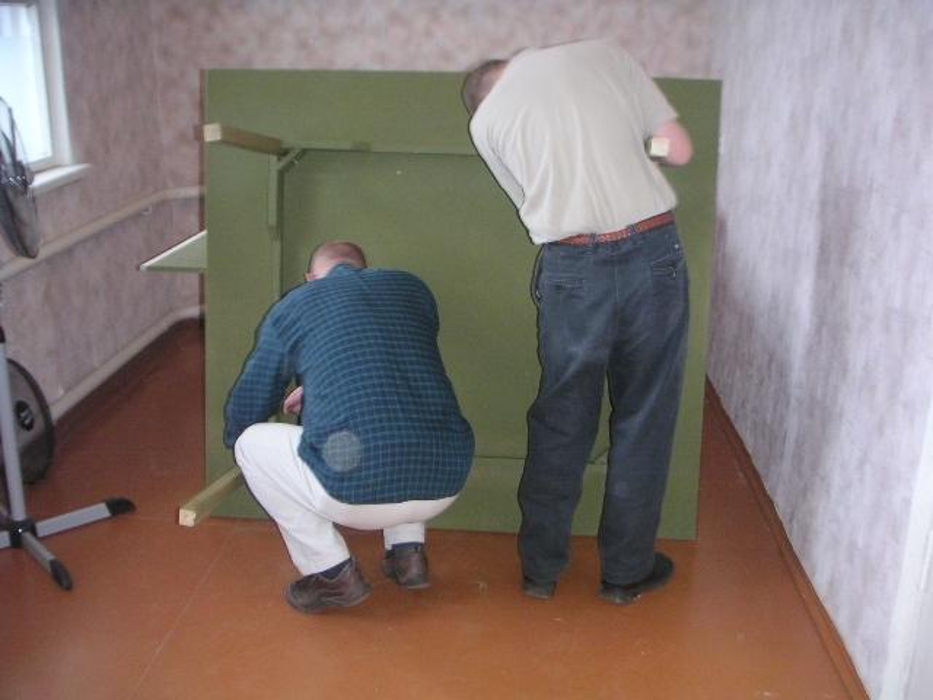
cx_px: 466
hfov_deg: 49.0
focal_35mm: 38
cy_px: 350
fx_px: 1024
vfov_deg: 37.7
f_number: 2.8
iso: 160
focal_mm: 6
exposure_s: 1/45
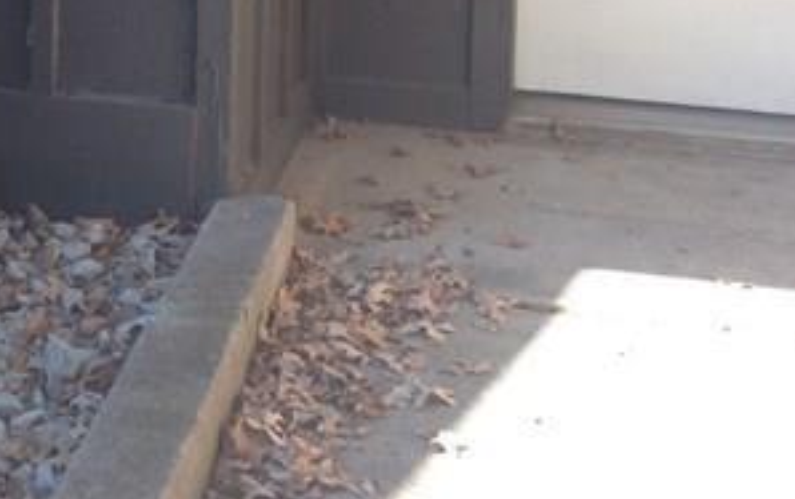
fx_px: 2603
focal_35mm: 120
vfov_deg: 10.5
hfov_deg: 17.0
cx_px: -16
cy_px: -310
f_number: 2.4
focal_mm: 4.12
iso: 50
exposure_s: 1/182
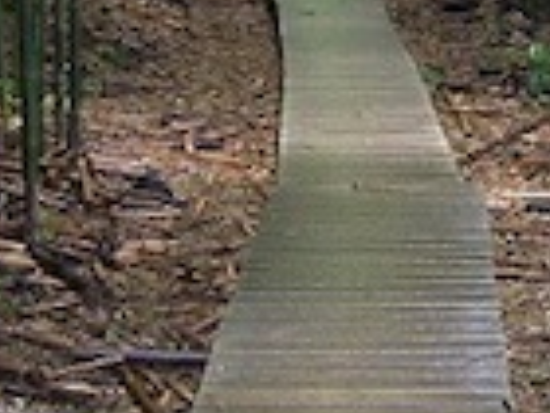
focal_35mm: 136
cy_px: 124
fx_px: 2161
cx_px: 358
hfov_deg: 14.5
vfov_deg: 10.9
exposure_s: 1/60
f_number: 2.8
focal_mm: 7.9
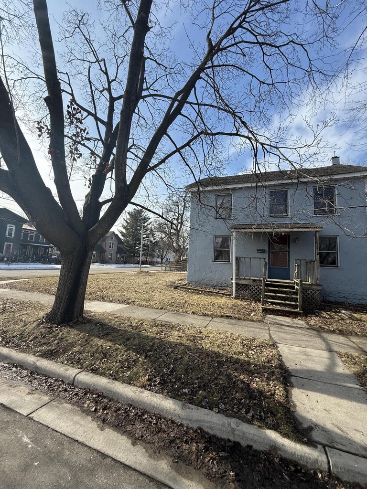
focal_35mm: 14
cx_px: 184
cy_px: 244
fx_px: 198
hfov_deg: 85.7
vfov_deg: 102.1
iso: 50
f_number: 2.2
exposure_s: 1/1189
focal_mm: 2.22
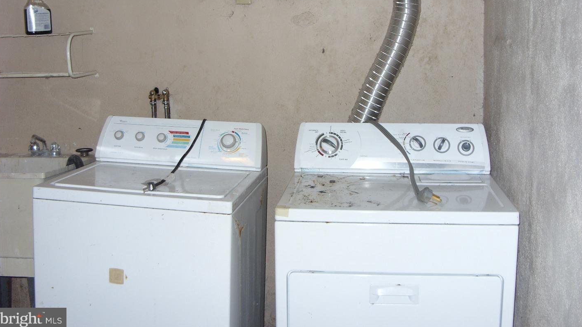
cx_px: 290
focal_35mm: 42
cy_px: 110
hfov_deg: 48.4
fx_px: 648
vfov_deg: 28.2
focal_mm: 6.3
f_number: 2.8
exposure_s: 1/30
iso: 100
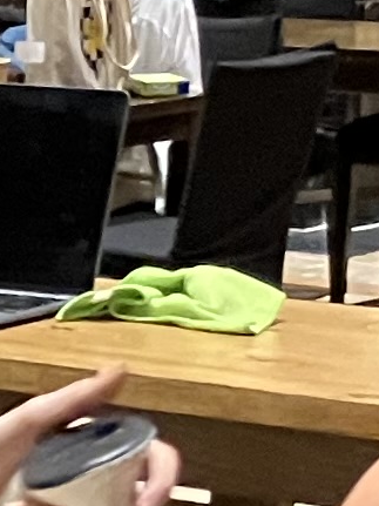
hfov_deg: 5.5
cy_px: 612
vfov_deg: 7.5
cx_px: -496
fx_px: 3827
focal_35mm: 262
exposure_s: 1/25
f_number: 1.8
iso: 320
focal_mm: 3.99
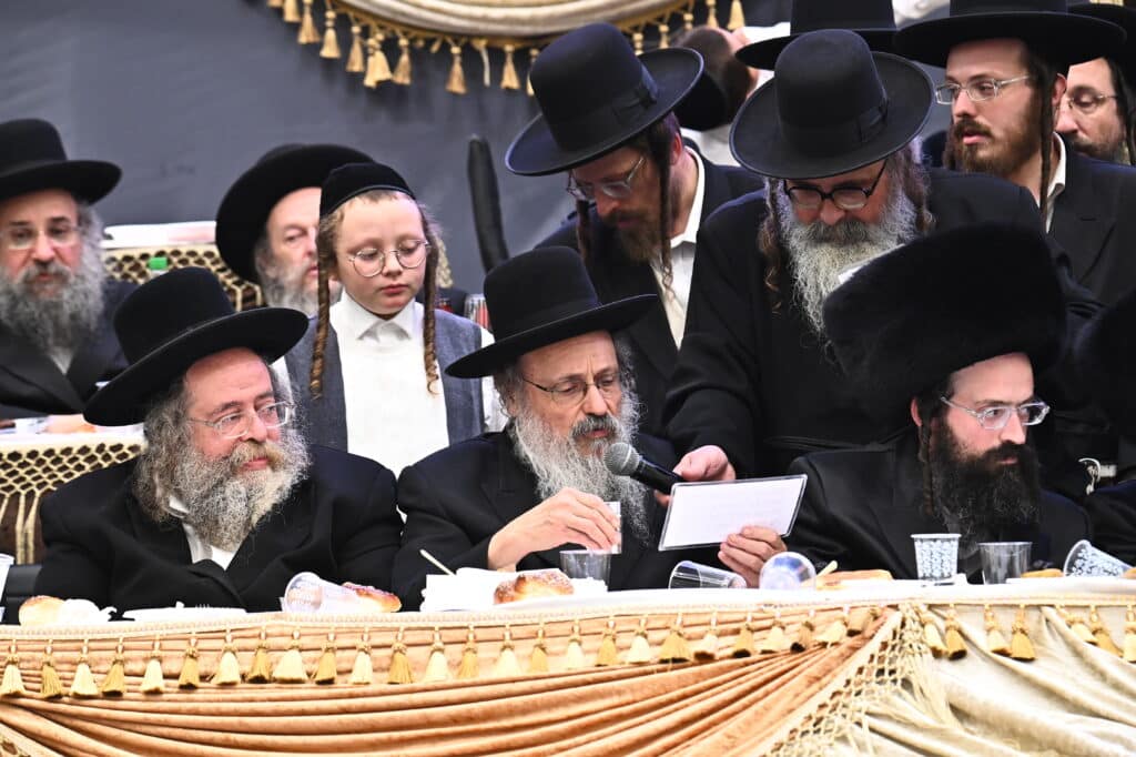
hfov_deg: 7.9
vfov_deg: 5.3
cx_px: 568
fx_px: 8201
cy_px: 378
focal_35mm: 260
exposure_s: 1/125
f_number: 6.3
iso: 2000
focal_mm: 260
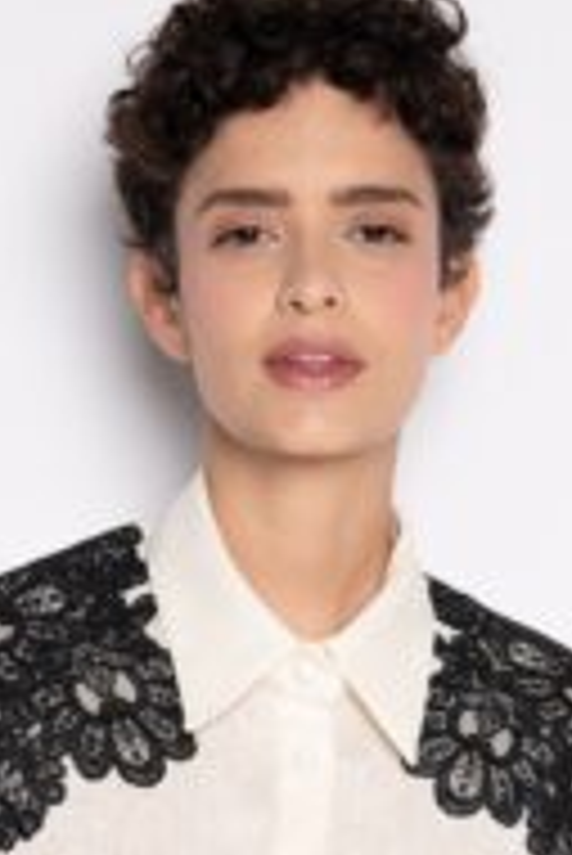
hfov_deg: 9.7
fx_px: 3378
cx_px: 288
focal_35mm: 142
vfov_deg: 13.9
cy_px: 1132
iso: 200
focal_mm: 45
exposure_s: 1/160
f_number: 5.6
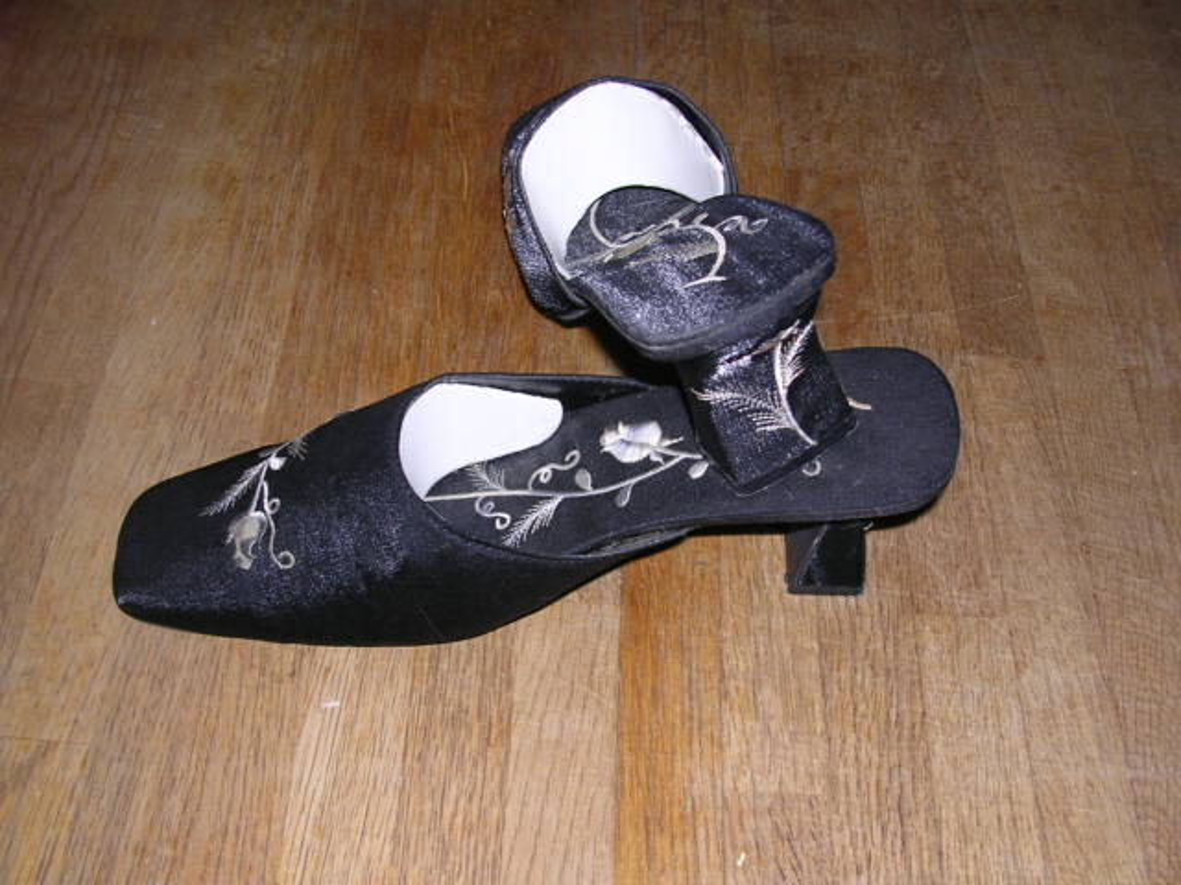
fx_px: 1296
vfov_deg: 37.7
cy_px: 442
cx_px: 590
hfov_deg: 49.0
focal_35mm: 38
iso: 100
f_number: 2.8
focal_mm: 5.8
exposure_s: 1/60.1
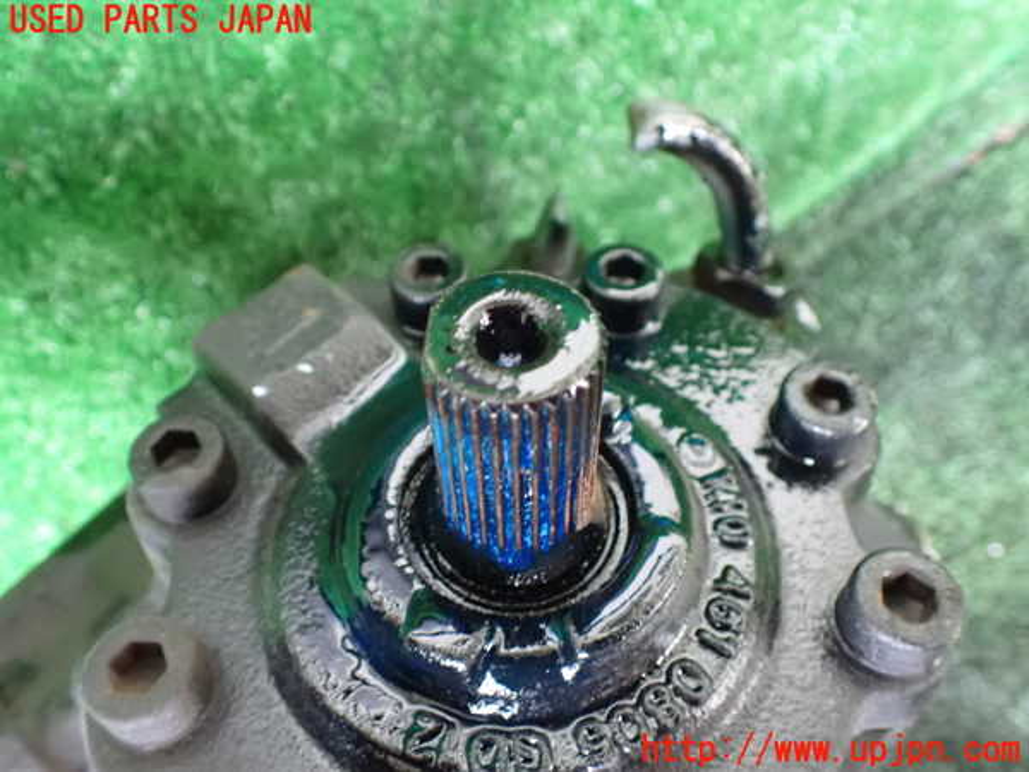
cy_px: 386
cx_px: 514
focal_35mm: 30
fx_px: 892
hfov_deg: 60.0
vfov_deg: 46.8
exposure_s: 1/30
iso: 1600
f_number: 2.3
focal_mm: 5.4
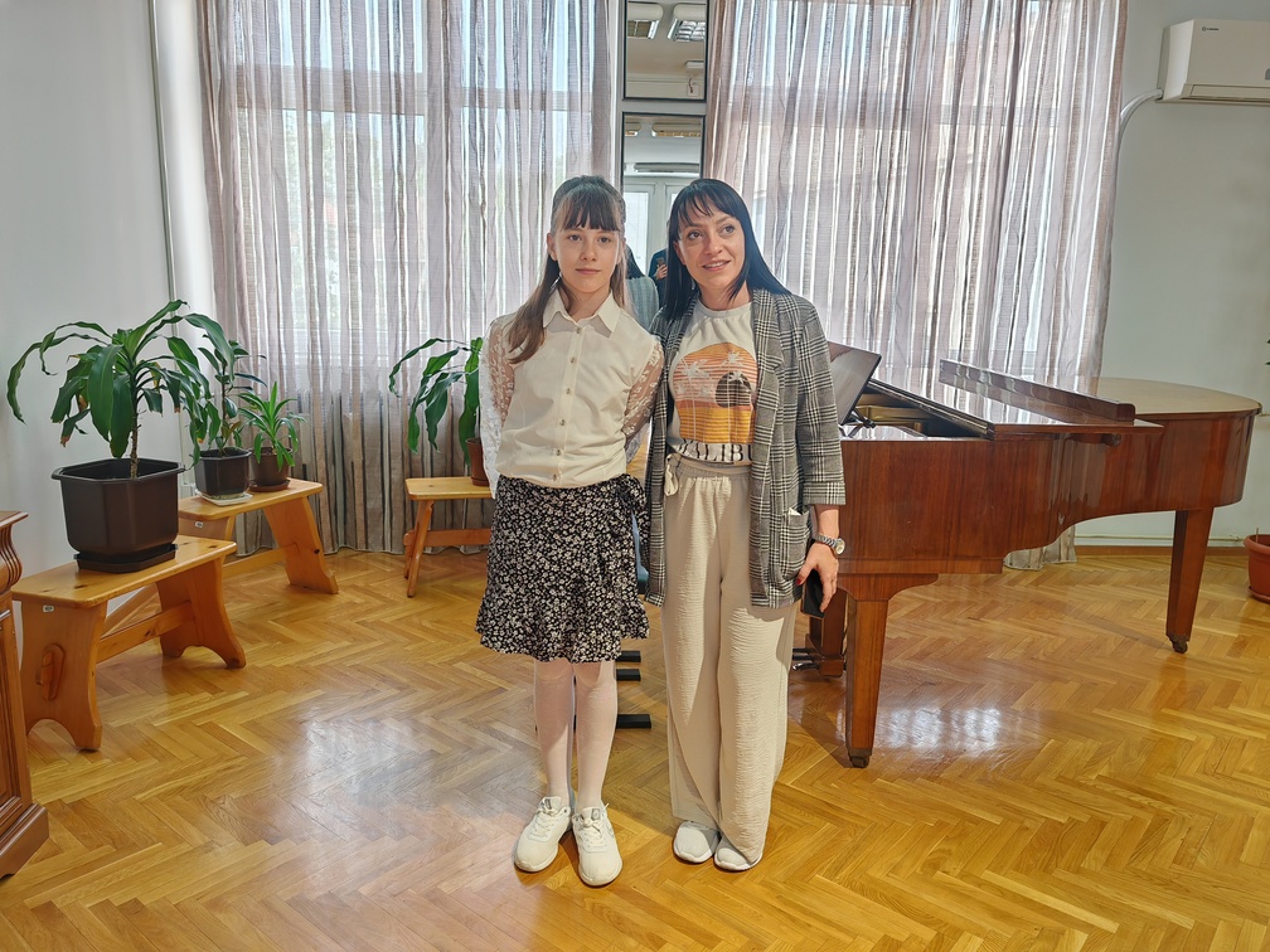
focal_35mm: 27
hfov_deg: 65.3
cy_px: 476
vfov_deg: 51.4
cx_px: 635
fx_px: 991
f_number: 1.6
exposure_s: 1/100
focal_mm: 7.62
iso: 50
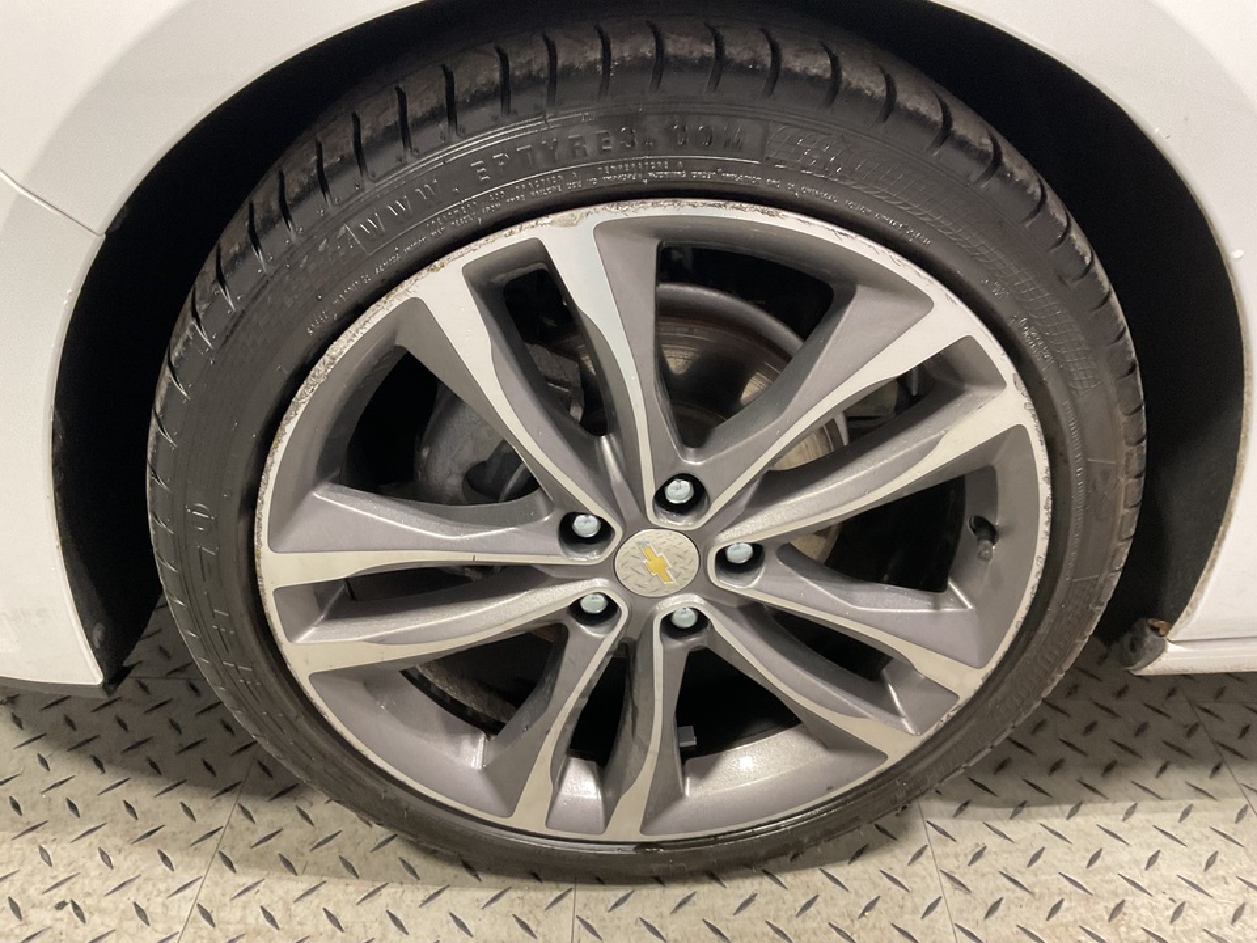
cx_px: 628
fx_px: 1053
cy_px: 472
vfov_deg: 48.2
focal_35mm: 29
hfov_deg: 61.7
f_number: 1.8
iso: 200
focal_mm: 3
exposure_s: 1/60
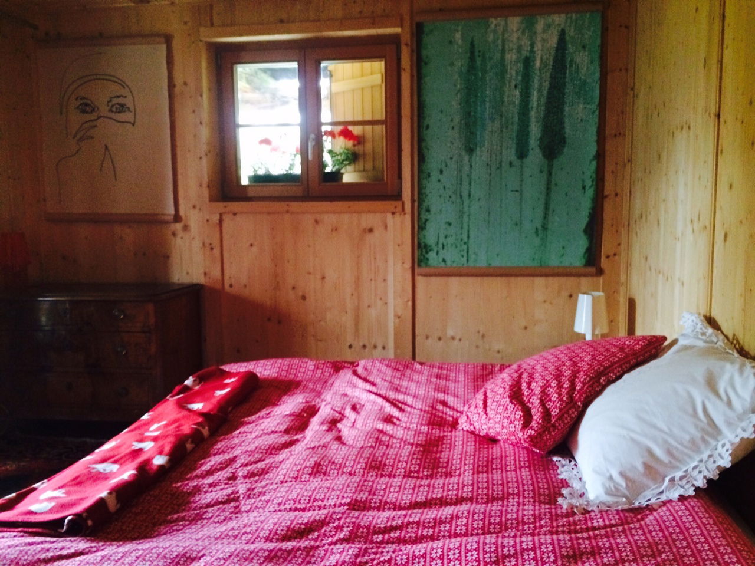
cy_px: 283
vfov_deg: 46.8
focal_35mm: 30
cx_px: 378
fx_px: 654
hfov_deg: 60.0
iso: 400
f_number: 2.2
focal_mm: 4.12
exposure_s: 1/15
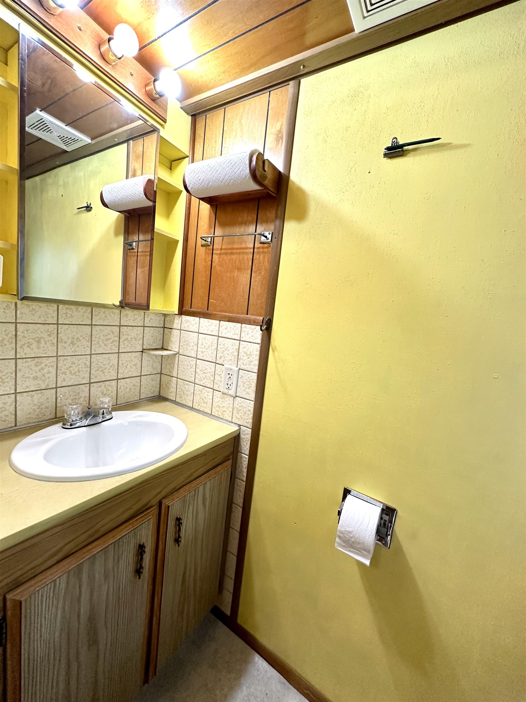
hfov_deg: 85.7
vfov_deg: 102.1
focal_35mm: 14
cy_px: 351
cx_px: 263
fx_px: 284
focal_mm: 2.22
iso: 200
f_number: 2.2
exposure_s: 1/120
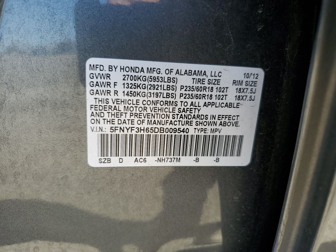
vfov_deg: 53.1
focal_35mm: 26
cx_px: 168
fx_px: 252
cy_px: 126
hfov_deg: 67.3
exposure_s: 1/556
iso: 50
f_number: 1.5
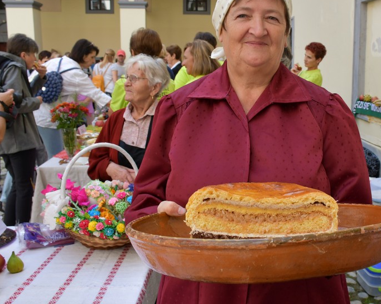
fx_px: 428
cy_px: 138
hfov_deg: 47.1
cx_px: 258
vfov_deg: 39.1
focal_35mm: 38
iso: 200
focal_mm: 18
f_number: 8
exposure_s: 1/250
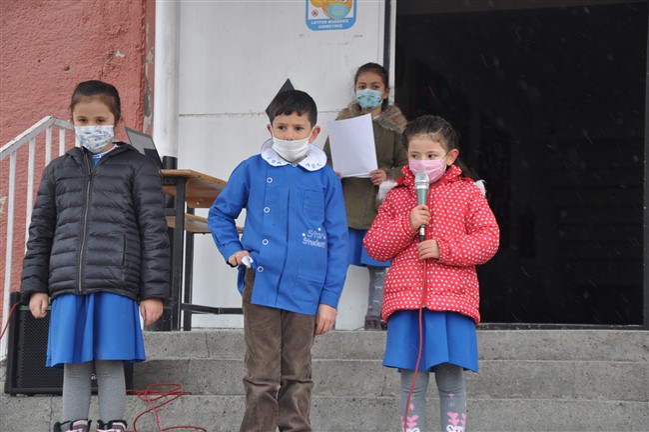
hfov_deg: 19.5
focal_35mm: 105
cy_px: 216
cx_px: 324
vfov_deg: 13.0
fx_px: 1891
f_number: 5.3
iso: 200
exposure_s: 1/80
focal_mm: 70
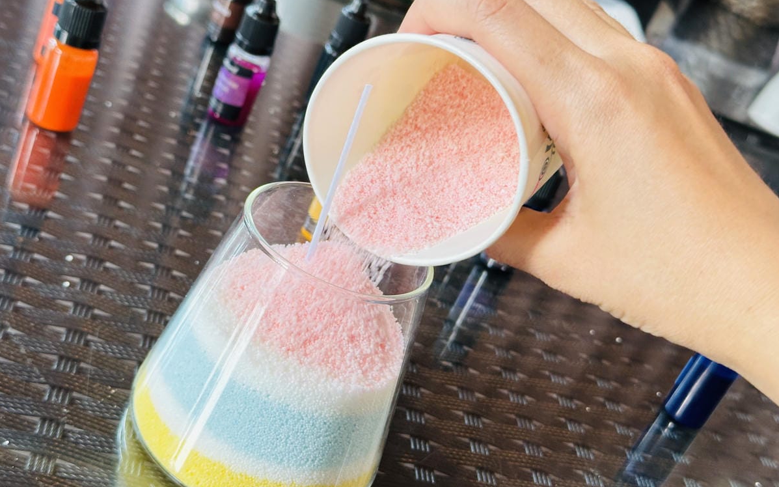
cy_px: 259
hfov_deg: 39.6
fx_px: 1083
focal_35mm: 51
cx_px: 389
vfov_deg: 25.3
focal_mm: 6.86
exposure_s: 1/60
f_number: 1.78
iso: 125
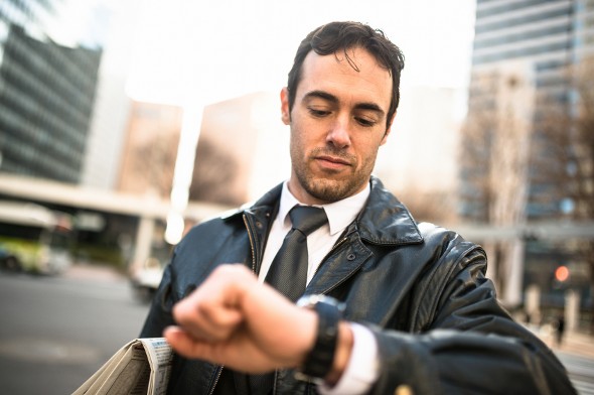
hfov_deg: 54.5
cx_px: 297
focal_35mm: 35
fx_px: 577
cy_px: 198
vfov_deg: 37.8
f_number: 1.4
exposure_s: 1/2000
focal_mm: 35
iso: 250
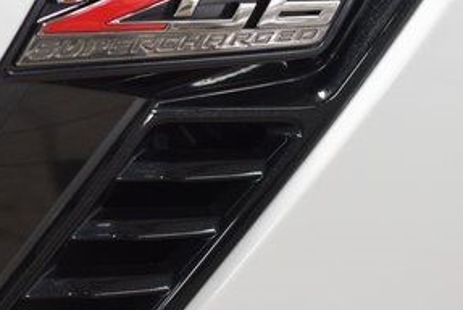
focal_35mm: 234
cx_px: 198
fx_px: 3012
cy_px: 20
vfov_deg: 5.9
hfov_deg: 8.8
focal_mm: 70
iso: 1600
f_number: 4
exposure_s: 1/125
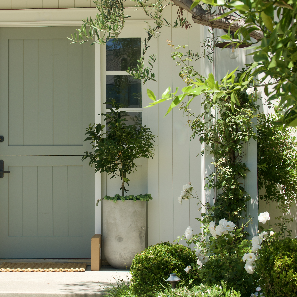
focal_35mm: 74
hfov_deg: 23.2
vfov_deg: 23.4
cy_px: 148
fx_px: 718
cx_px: 78
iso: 100
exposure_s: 1/500
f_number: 4
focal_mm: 21.32
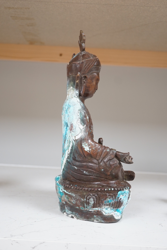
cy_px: 125
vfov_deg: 43.6
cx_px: 84
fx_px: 313
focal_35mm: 45
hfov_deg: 29.9
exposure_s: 1/60
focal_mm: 30
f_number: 3.5
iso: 800
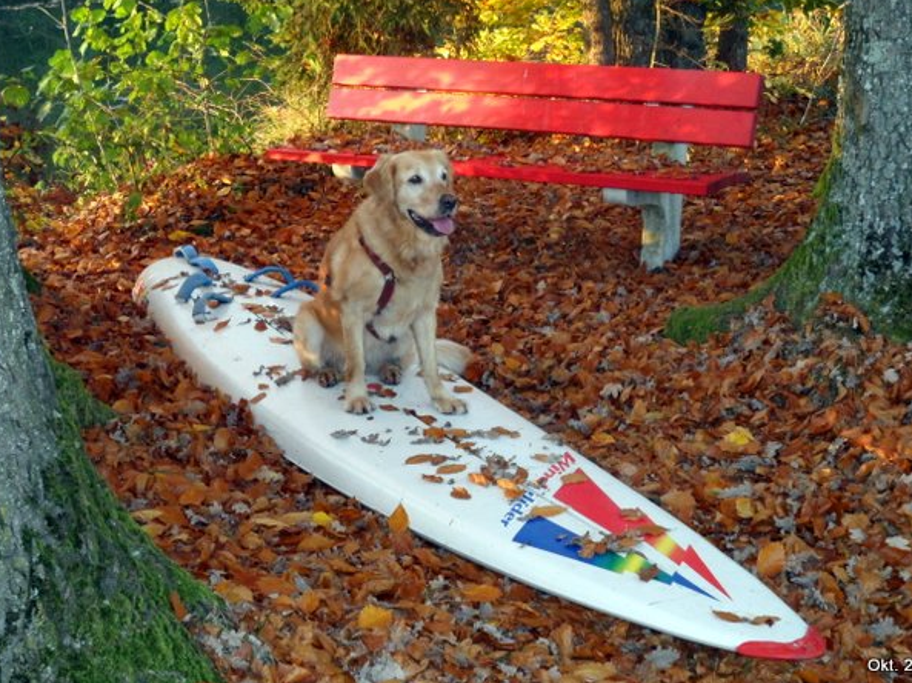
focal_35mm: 54
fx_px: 1422
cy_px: 326
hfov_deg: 35.6
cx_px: 474
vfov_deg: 27.0
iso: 400
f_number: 4.7
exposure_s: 1/60
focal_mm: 9.3
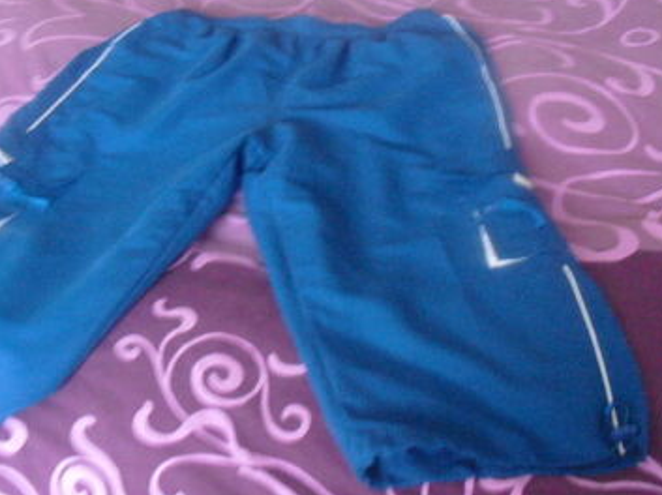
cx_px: 266
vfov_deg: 29.5
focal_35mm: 49
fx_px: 936
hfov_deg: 38.8
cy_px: 189
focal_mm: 6.3
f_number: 3.1
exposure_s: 1/8
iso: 800
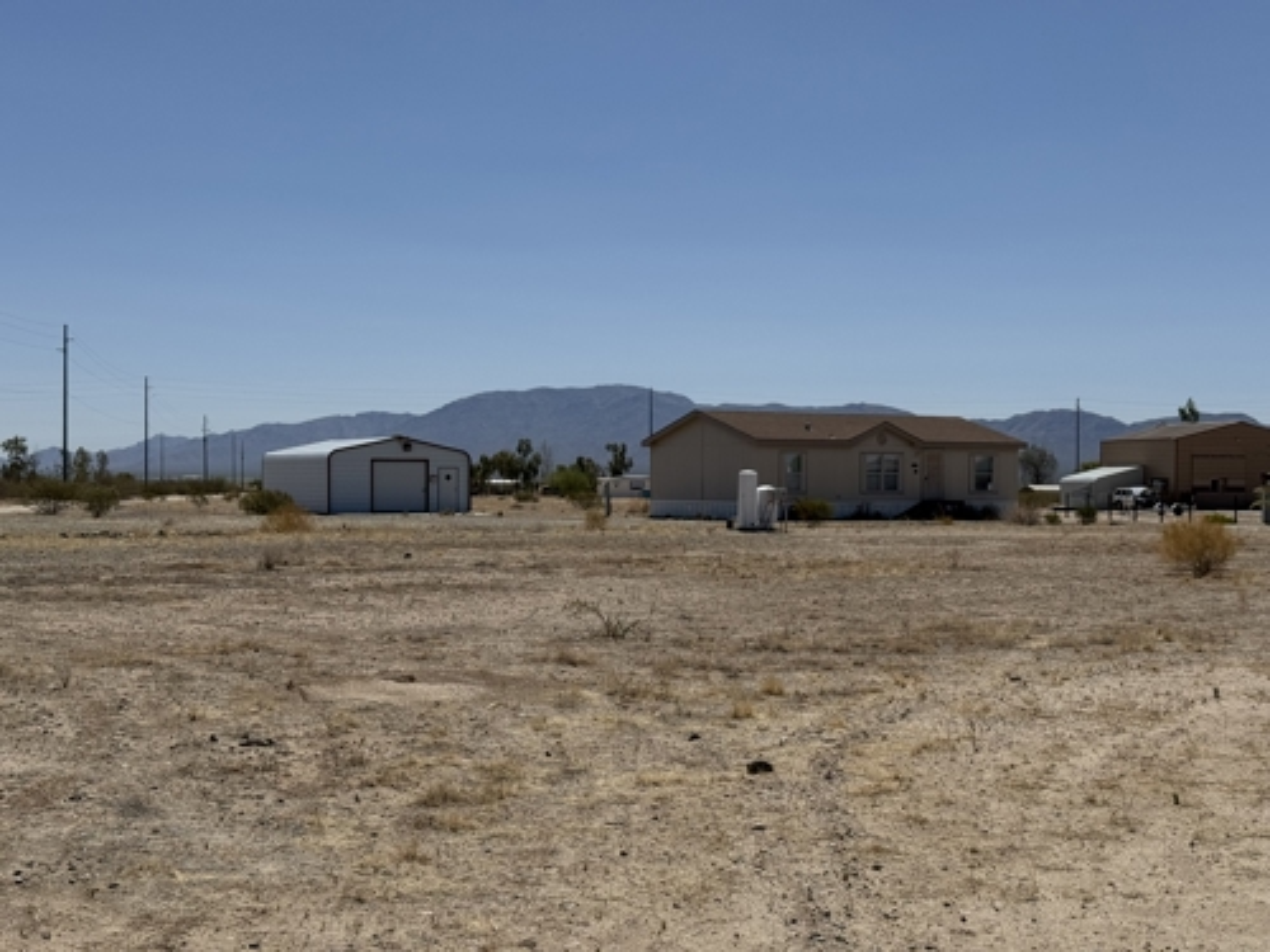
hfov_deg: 39.7
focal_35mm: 48
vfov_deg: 30.3
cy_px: 476
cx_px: 635
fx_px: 1761
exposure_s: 1/12500
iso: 64
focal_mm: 6.76
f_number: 1.78
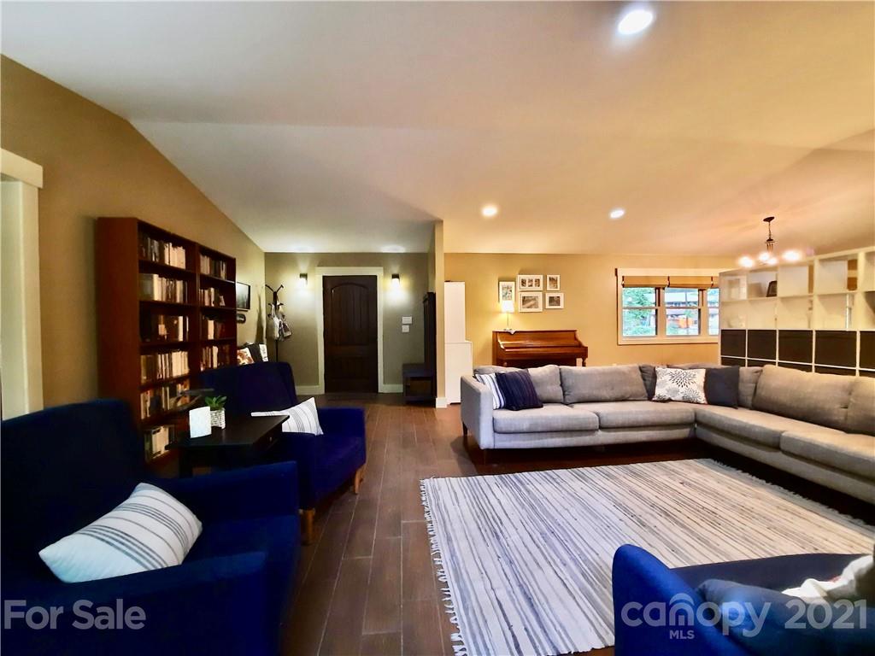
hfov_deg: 106.2
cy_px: 328
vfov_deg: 89.9
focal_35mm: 13
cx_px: 438
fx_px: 329
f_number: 2.2
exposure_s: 1/20
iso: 400
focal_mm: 1.74
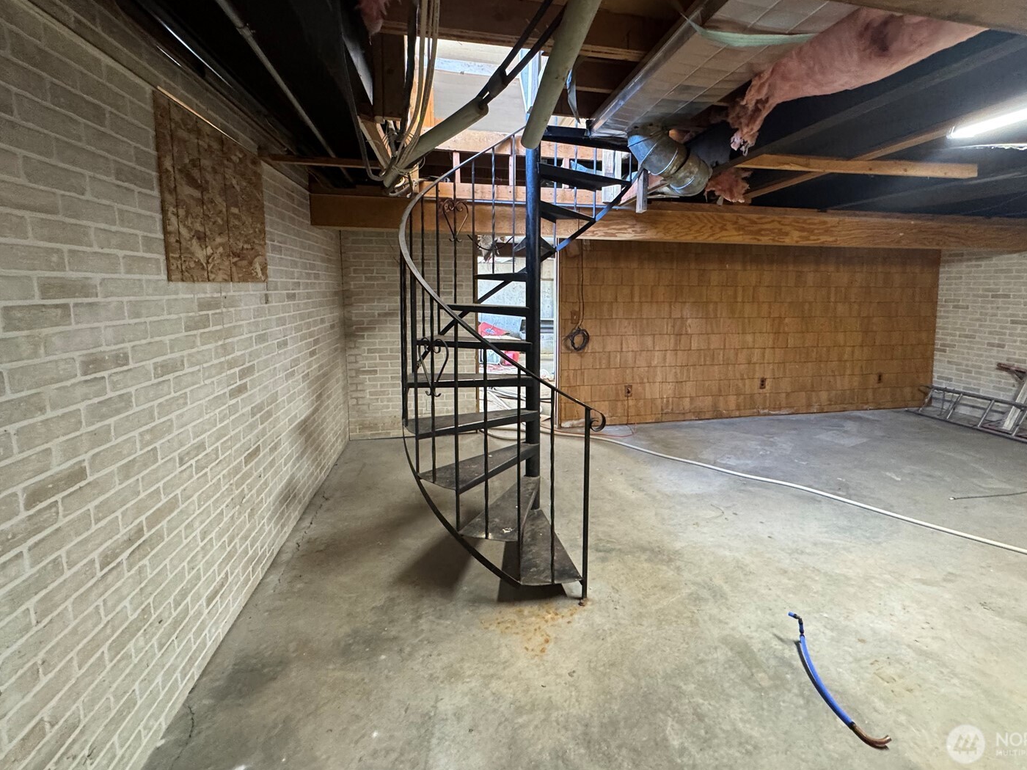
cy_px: 334
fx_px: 475
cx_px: 549
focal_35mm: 16
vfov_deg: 77.7
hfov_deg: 94.3
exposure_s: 1/60
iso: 640
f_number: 2.2
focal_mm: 2.22
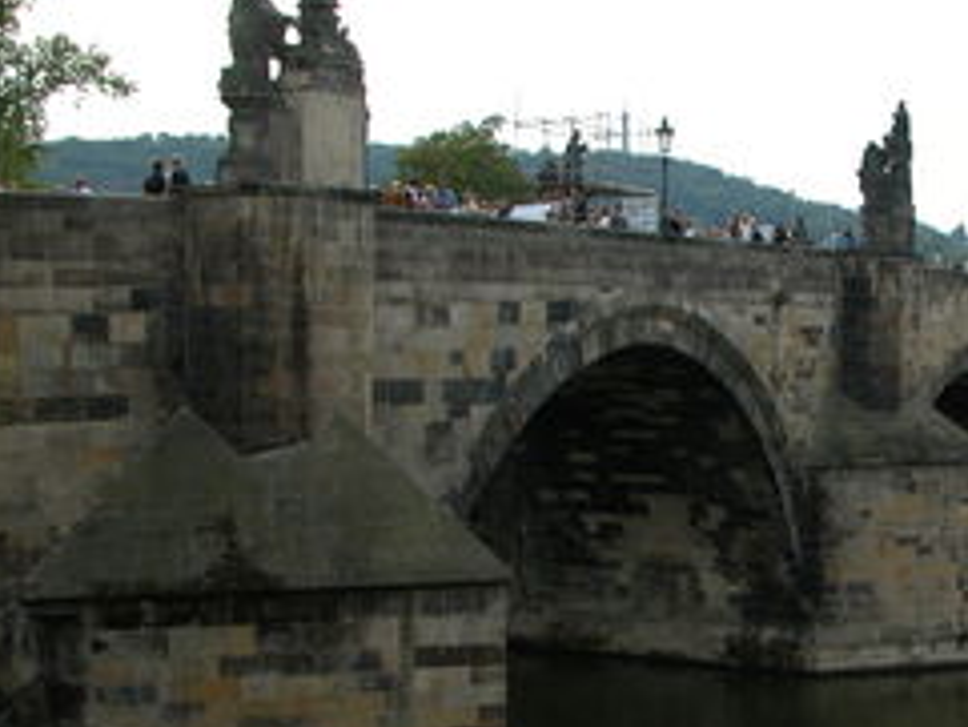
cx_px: 687
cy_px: 454
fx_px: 1623
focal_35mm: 58
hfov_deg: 32.8
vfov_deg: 25.2
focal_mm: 8.9
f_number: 6.3
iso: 100
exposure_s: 1/216
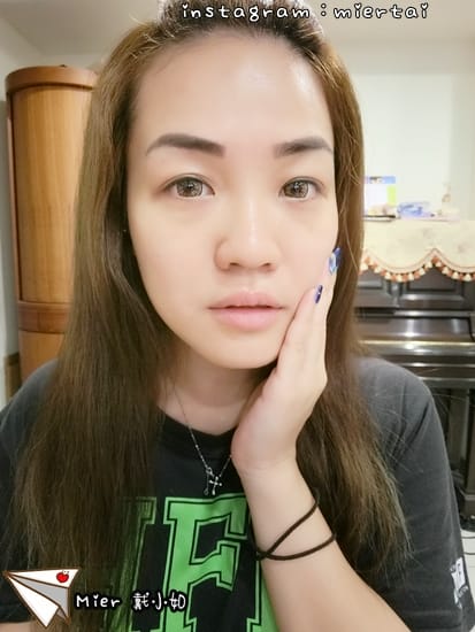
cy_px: 316
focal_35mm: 21
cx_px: 238
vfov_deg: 79.0
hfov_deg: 63.5
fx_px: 384
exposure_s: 1/25
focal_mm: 4.58
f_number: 2.8
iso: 640
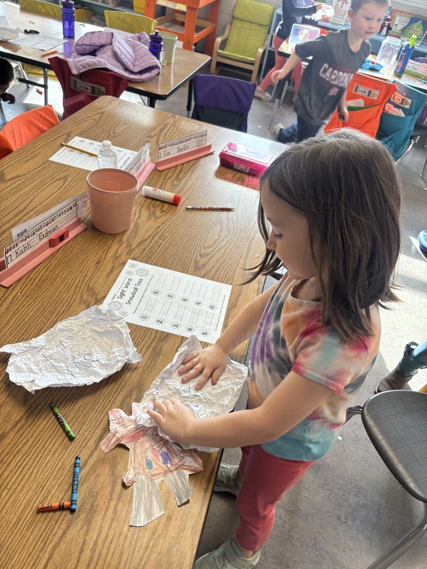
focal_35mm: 26
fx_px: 428
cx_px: 214
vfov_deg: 67.3
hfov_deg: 53.1
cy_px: 284
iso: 100
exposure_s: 1/120
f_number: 1.6
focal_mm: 5.96
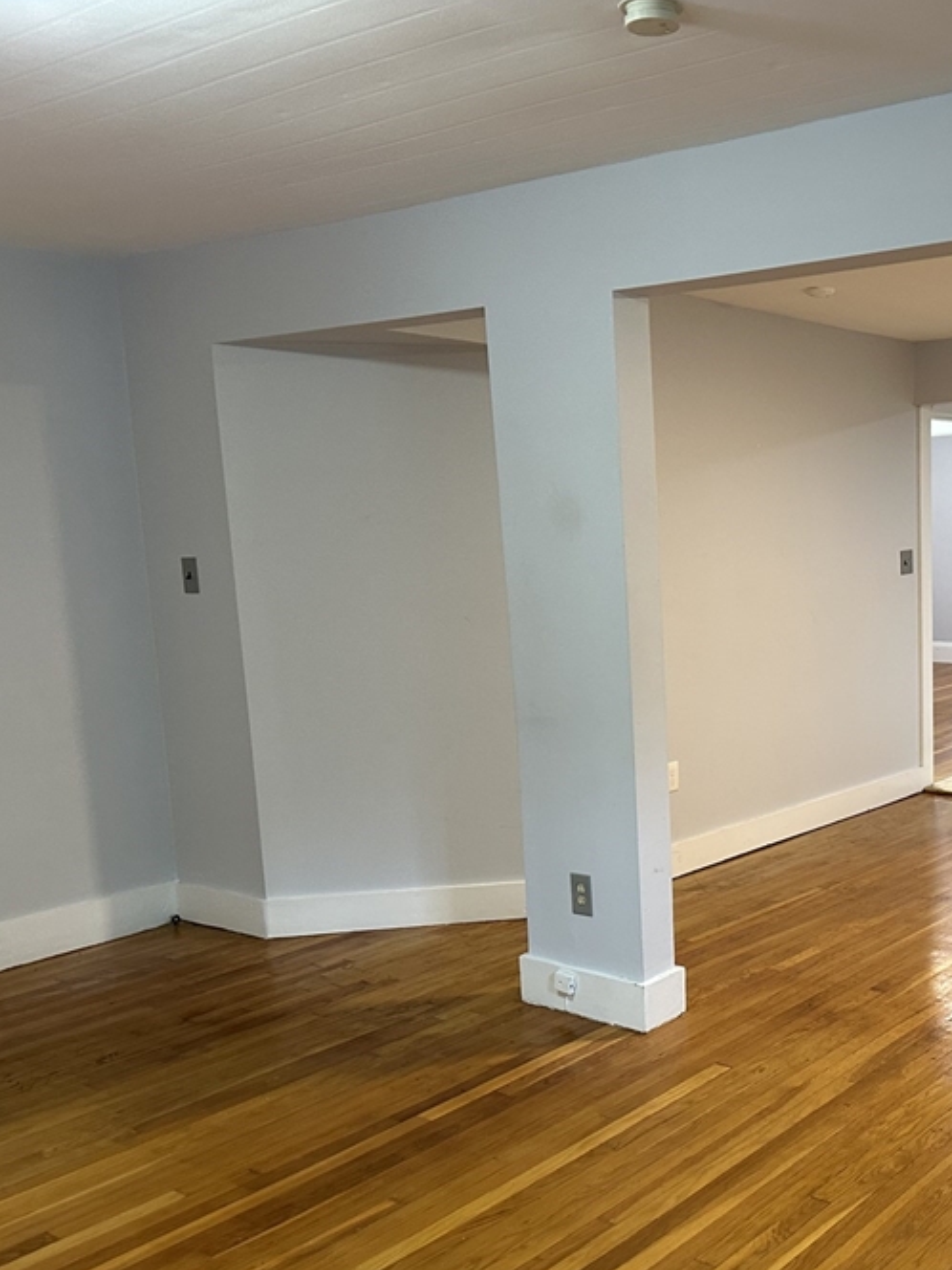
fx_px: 1357
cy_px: 725
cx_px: 818
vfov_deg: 50.0
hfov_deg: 36.7
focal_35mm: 37
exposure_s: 1/60
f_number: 1.78
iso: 320
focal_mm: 6.86
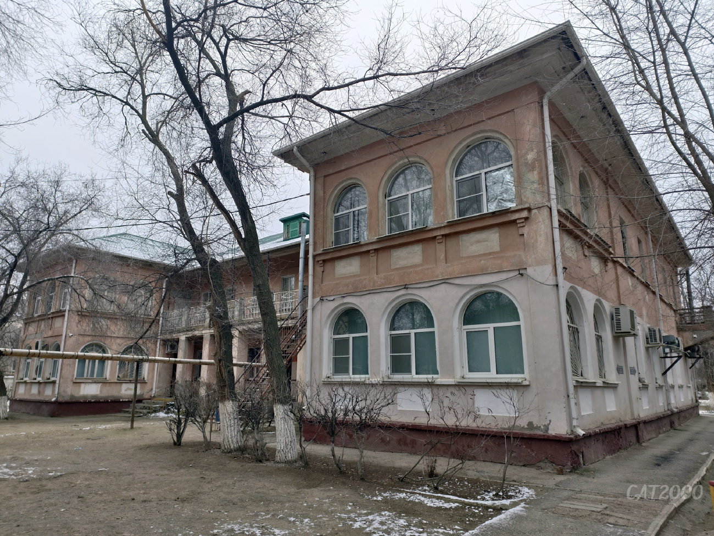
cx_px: 357
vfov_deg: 58.9
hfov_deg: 73.9
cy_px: 268
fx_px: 474
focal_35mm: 23
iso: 72
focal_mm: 6.54
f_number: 1.57
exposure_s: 1/301
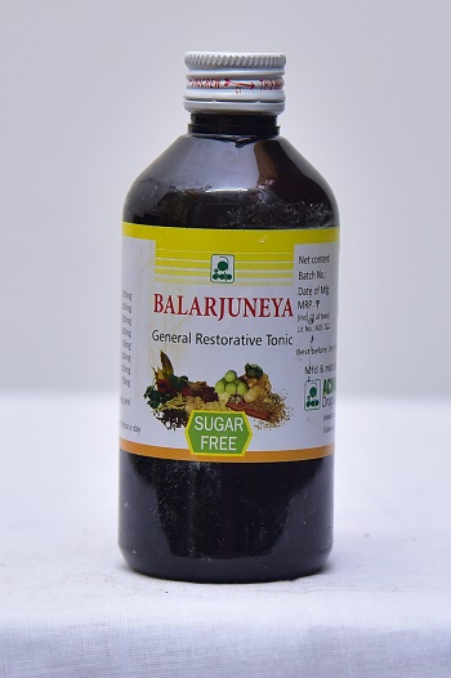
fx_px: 1599
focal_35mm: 85
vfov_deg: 23.9
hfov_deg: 16.1
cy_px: 339
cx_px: 226
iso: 1250
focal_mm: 85
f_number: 4
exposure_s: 1/160
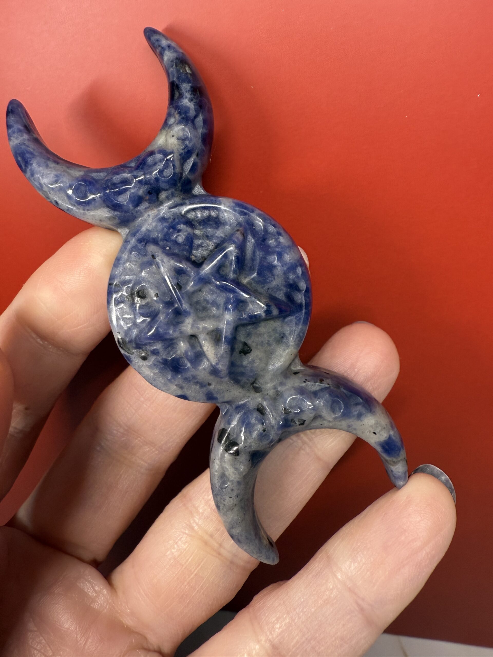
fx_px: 456
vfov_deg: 71.6
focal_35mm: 24
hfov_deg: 56.8
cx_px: 246
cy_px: 328
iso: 160
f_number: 2.2
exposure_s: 1/101
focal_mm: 2.22
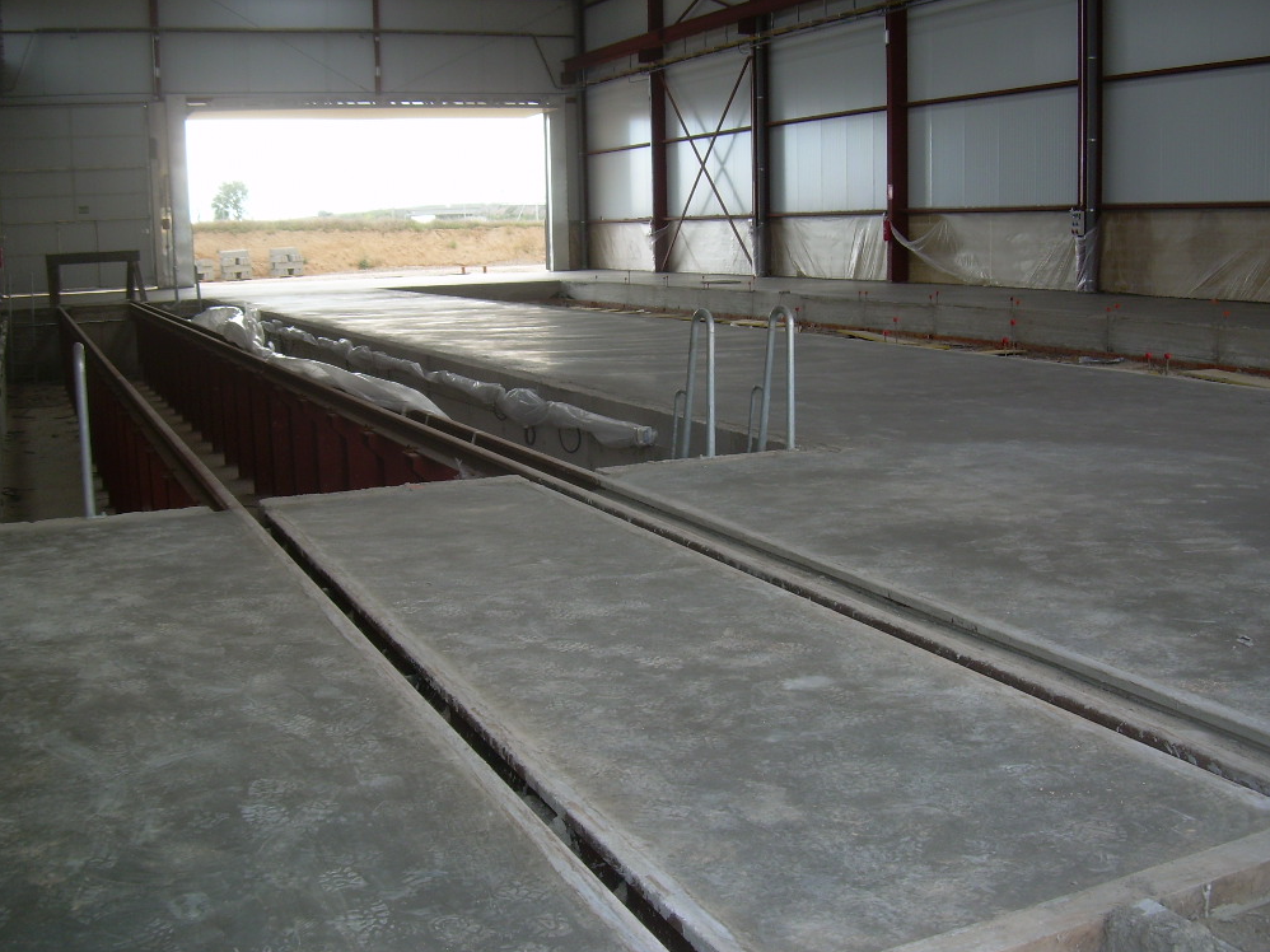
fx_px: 1430
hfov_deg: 47.9
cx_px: 629
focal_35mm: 39
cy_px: 475
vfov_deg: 36.8
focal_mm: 6.3
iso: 50
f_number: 2.8
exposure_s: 1/193
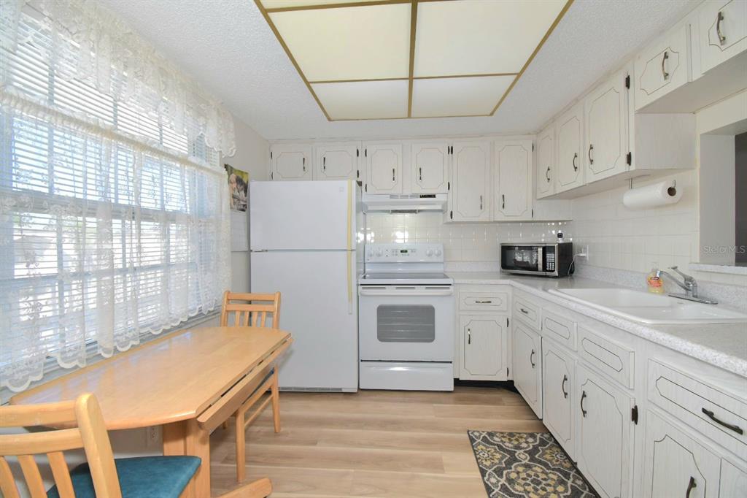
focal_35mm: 15
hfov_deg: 100.4
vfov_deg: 77.3
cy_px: 249
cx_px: 374
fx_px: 311
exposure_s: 1/161
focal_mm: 10
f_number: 6.3
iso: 400
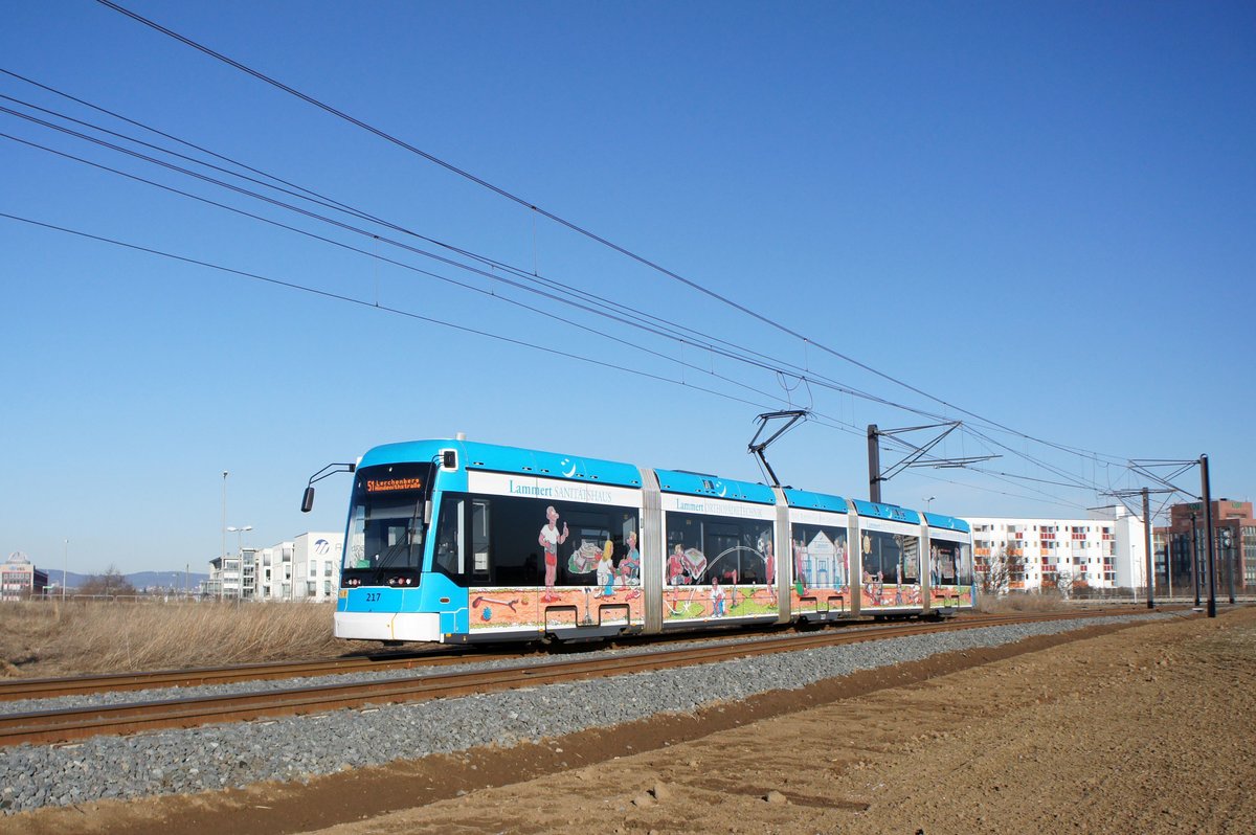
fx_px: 941
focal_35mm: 27
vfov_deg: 47.9
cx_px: 628
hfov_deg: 67.4
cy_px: 418
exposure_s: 1/2500
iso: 400
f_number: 5.6
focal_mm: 18
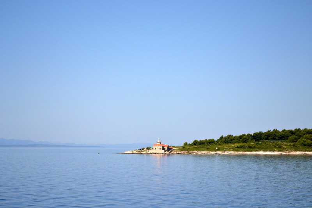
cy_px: 104
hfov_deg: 24.6
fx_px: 715
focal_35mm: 82
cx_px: 156
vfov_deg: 16.6
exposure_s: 1/640
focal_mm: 55
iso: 100
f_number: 5.6
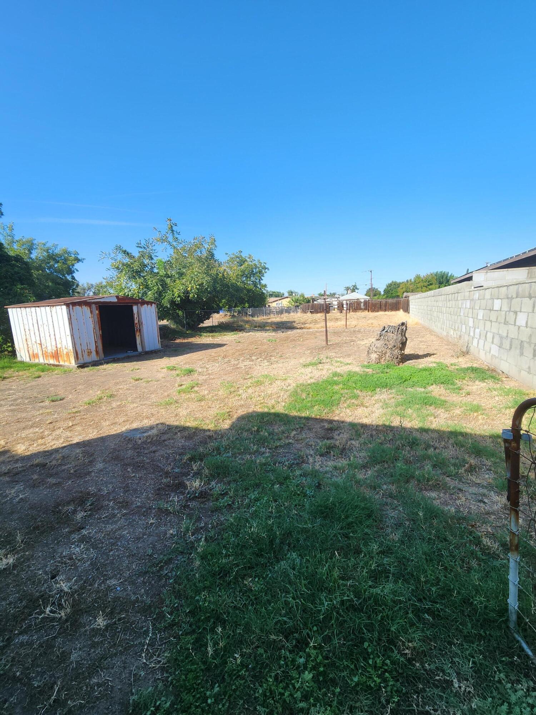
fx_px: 268
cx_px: 268
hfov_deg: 89.9
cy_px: 358
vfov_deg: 106.2
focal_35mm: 13
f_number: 2.2
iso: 50
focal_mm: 2.2
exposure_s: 1/957
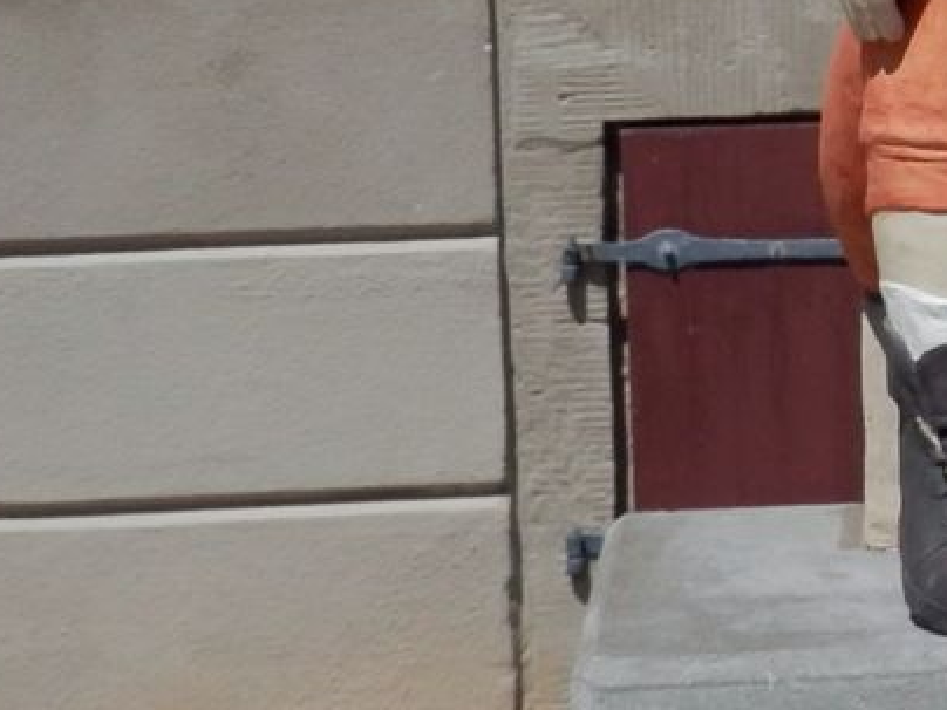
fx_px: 5854
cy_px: 110
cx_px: 1692
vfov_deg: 6.9
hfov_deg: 8.9
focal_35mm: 214
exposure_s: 1/160
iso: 80
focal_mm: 9.8
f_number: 11.6
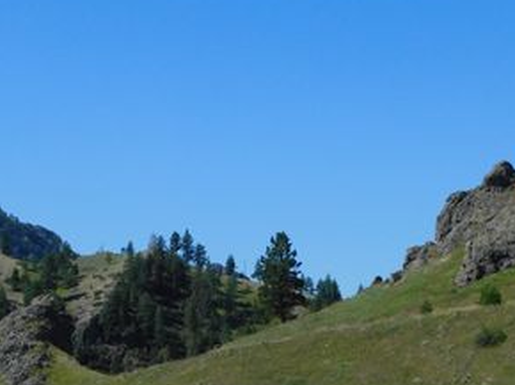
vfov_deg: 14.4
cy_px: 380
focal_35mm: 101
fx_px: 1501
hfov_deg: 19.4
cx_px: 176
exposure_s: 1/400
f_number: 7.4
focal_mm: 8
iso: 125
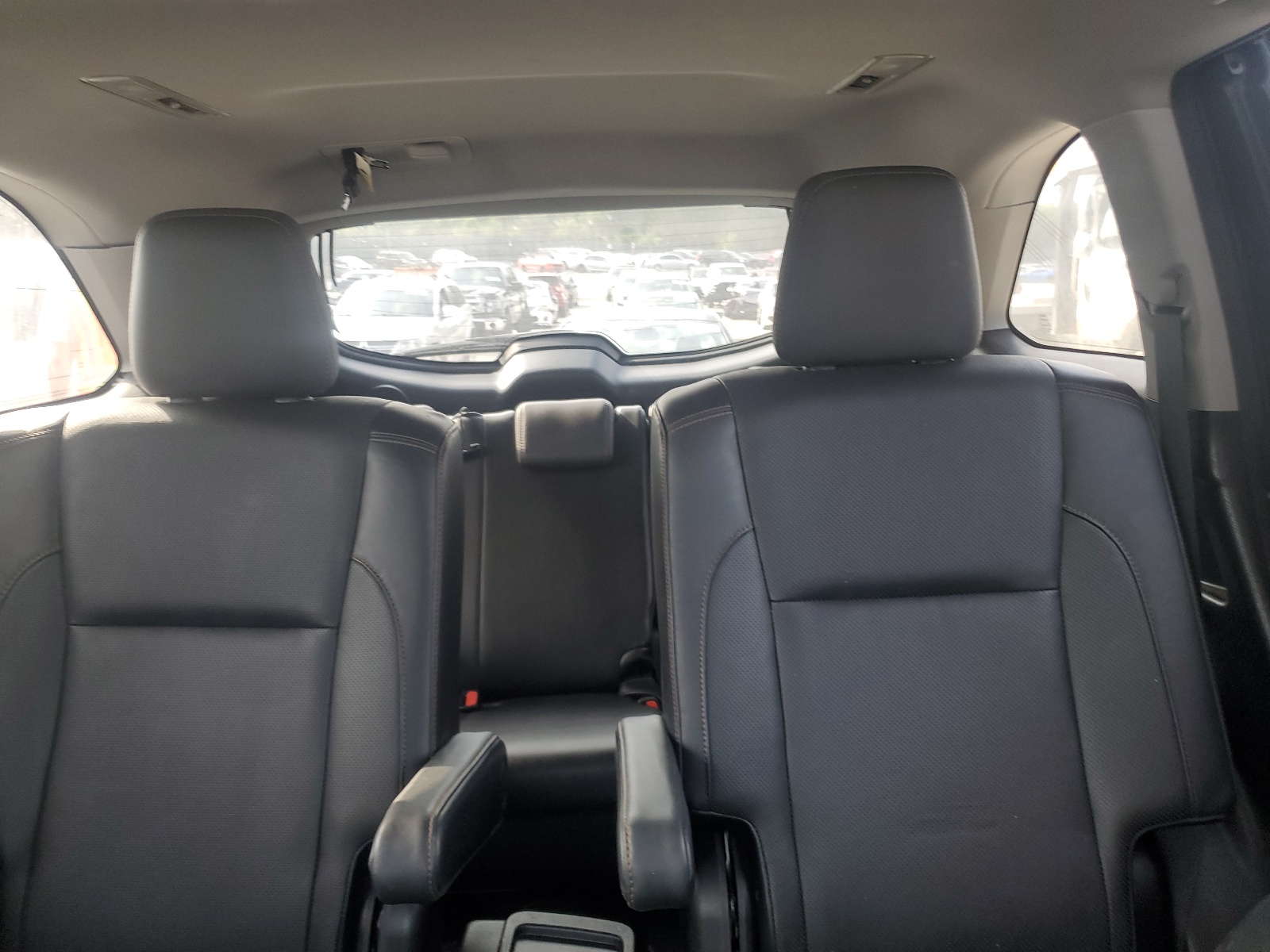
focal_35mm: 26
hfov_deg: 67.3
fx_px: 954
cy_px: 476
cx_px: 635
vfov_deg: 53.1
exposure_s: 1/60.2
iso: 62
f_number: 1.5
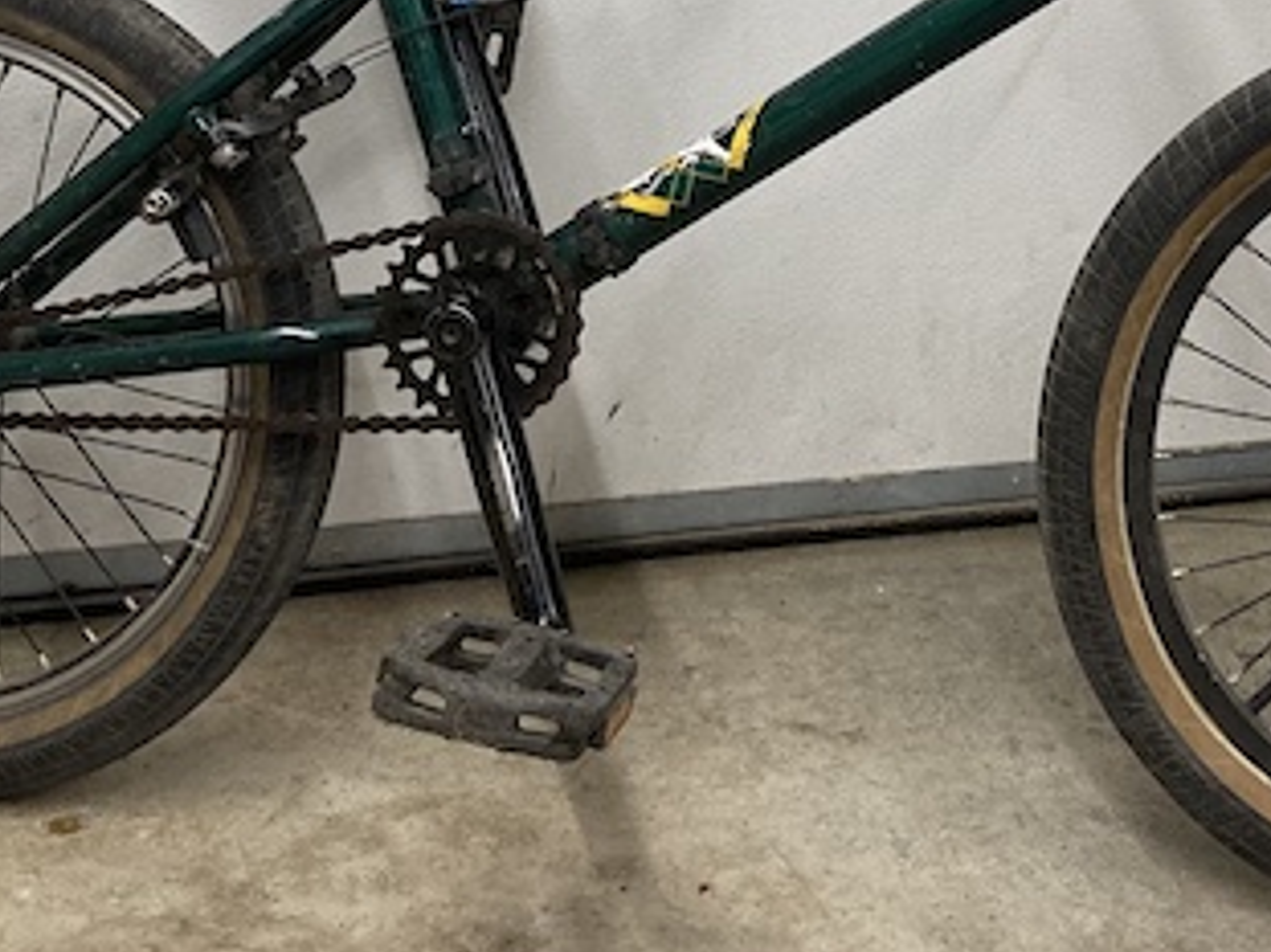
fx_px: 2643
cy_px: -98
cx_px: 830
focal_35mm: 72
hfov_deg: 26.9
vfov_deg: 19.5
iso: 100
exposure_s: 1/60
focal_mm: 3.99
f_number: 1.8
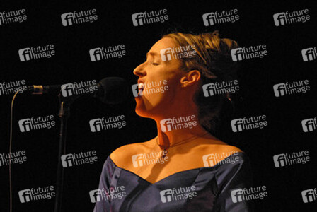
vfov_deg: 3.7
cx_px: 158
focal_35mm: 375
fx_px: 3306
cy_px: 106
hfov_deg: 5.5
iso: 1600
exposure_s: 1/80
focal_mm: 250
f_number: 6.3
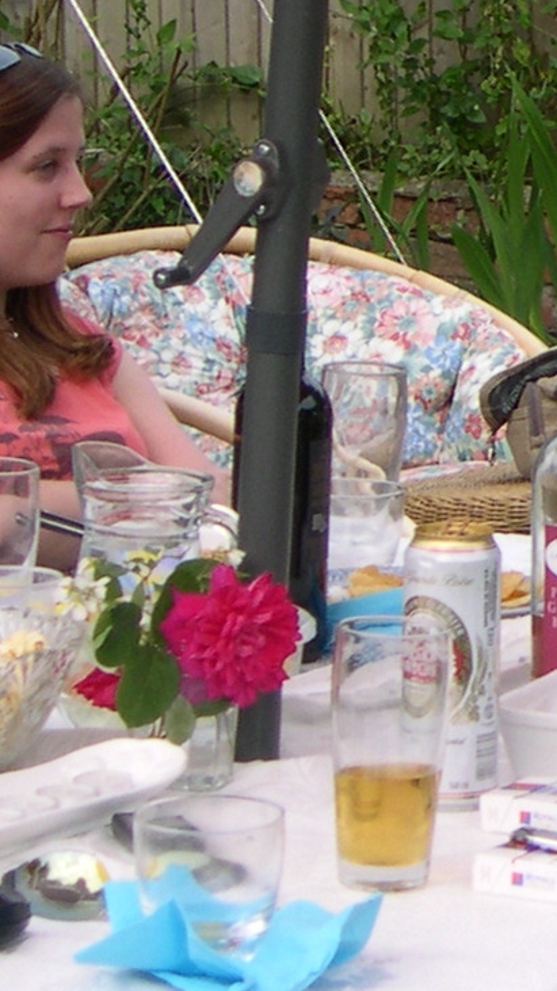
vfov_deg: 10.2
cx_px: 1225
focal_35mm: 210
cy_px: 52
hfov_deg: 5.6
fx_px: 5516
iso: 100
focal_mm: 13.2
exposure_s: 1/280
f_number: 3.5
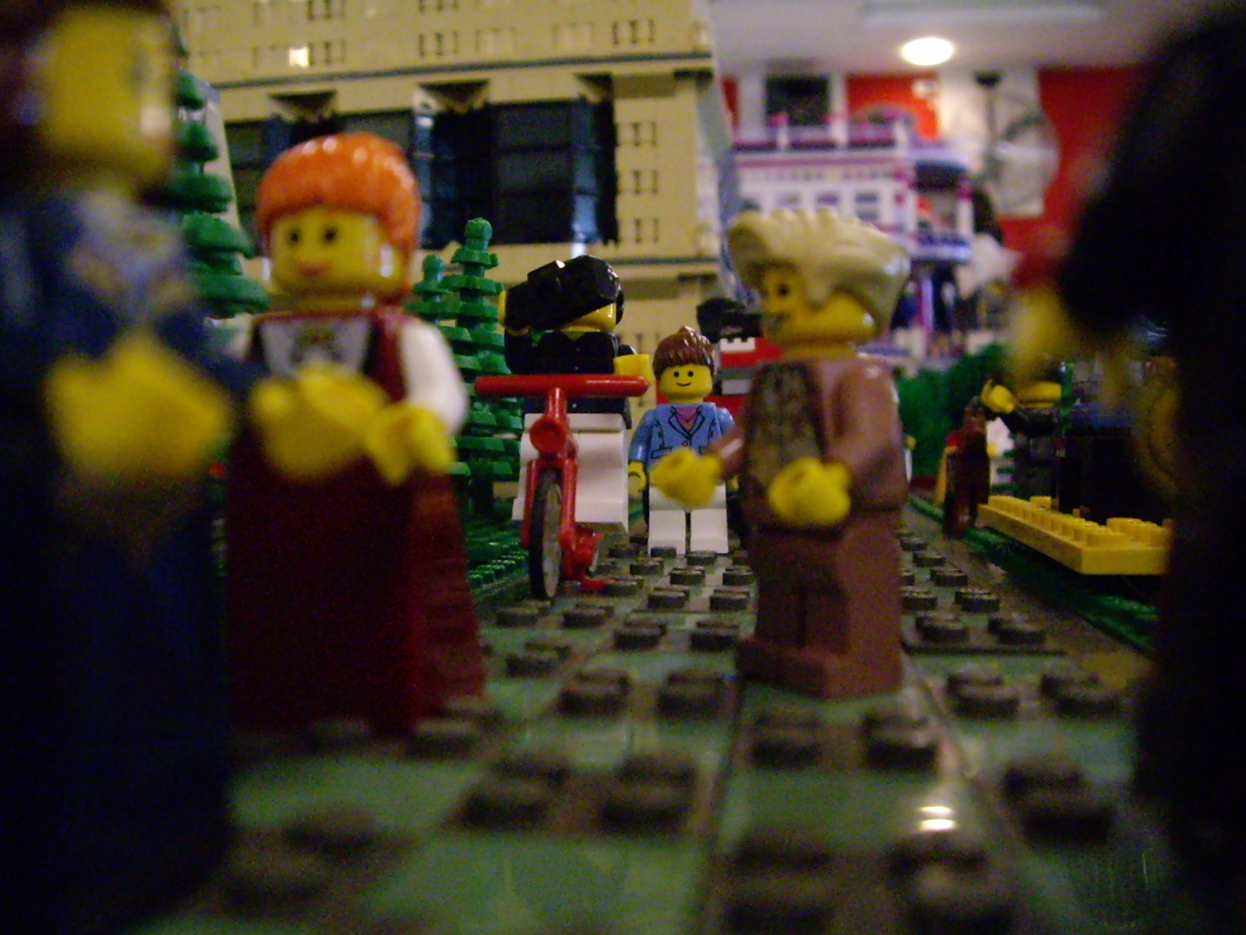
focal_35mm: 38
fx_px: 1368
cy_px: 468
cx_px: 623
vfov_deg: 37.7
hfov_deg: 49.0
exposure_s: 1/80
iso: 800
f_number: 2.7
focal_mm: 6.2
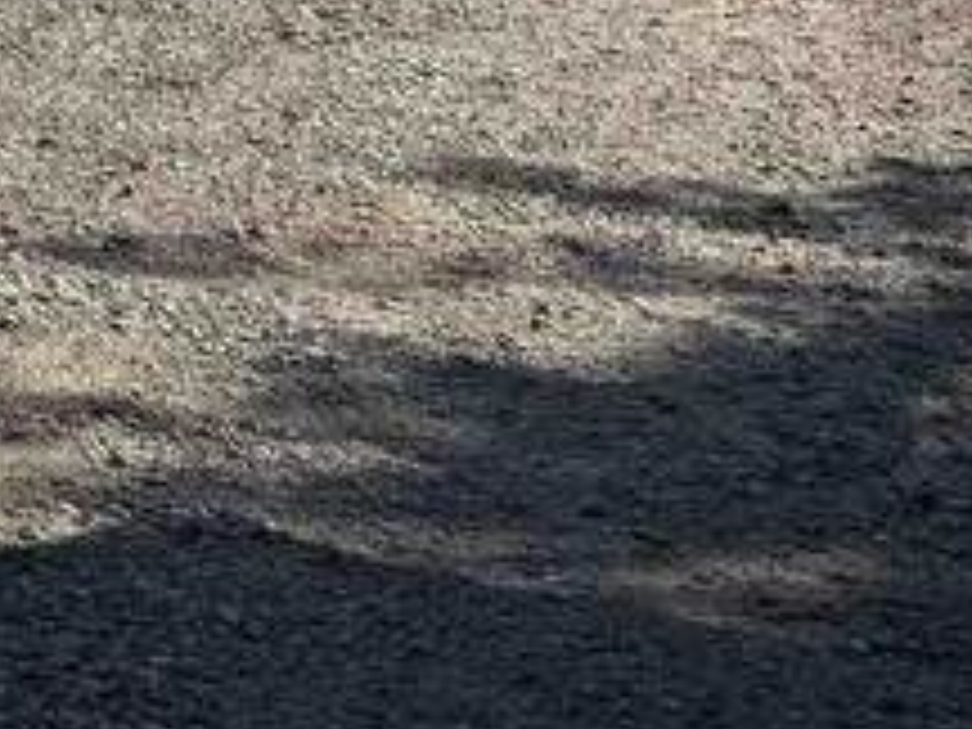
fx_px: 3987
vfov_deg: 9.6
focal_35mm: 142
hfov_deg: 10.9
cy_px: -855
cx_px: -1634
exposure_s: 1/4975
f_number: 1.78
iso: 80
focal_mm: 6.76
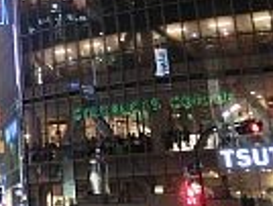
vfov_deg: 15.4
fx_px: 743
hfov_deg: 18.8
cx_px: -114
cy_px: -14
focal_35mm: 94
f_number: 3
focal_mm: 5
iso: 400
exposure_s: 1/60
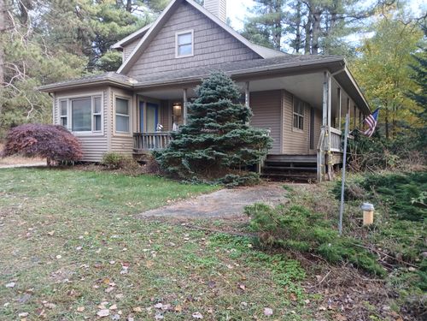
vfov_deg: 53.1
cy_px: 160
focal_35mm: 26
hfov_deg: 67.3
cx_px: 214
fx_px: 321
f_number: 1.8
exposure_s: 1/60
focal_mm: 3.98
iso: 100
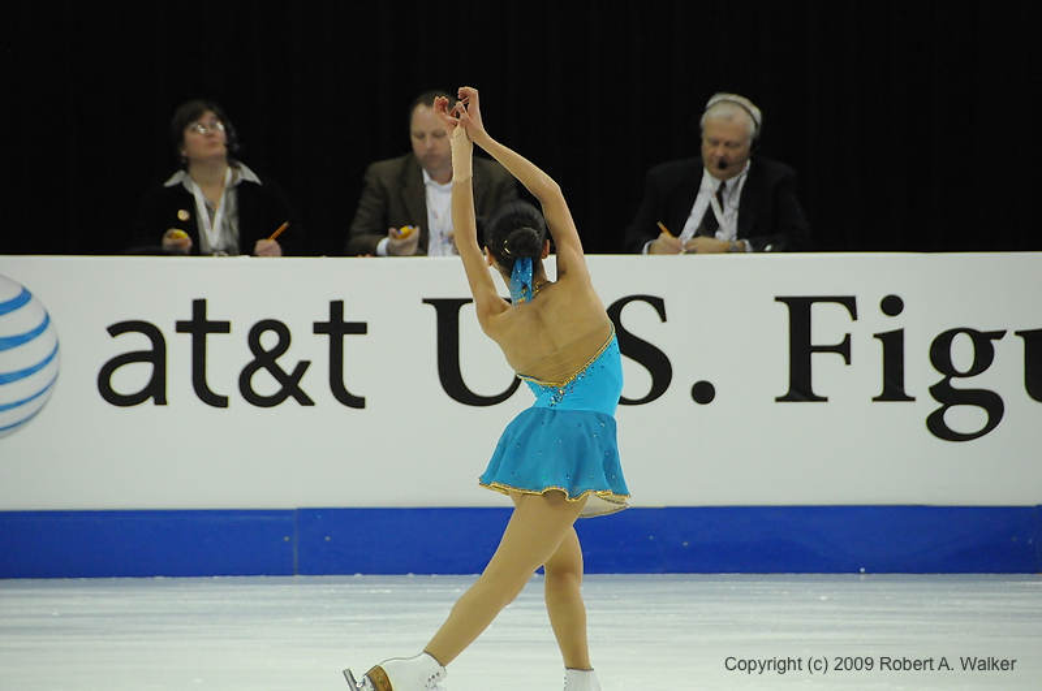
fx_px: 8671
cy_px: 346
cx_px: 521
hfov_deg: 6.9
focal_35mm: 300
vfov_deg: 4.6
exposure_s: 1/800
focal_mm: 200
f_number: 5.6
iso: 3200
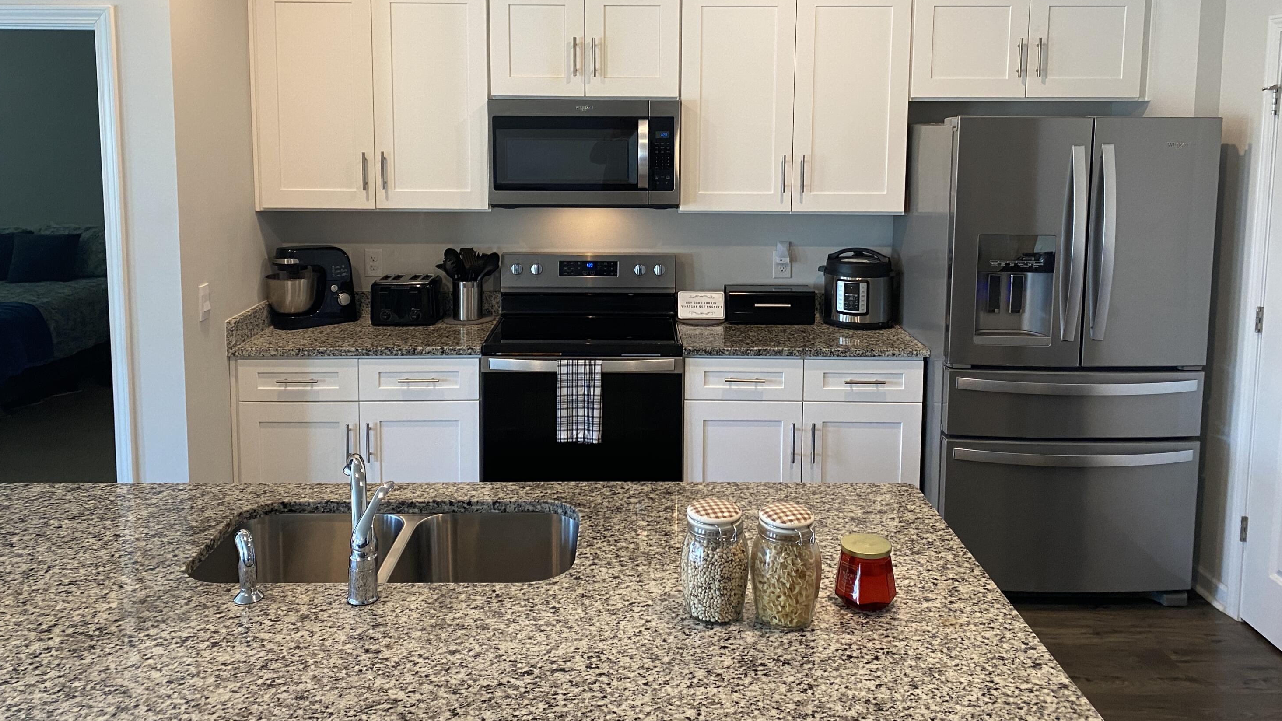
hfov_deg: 66.1
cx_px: 640
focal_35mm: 29
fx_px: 986
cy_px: 234
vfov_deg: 39.6
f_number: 1.8
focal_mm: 4.25
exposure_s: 1/60
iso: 100
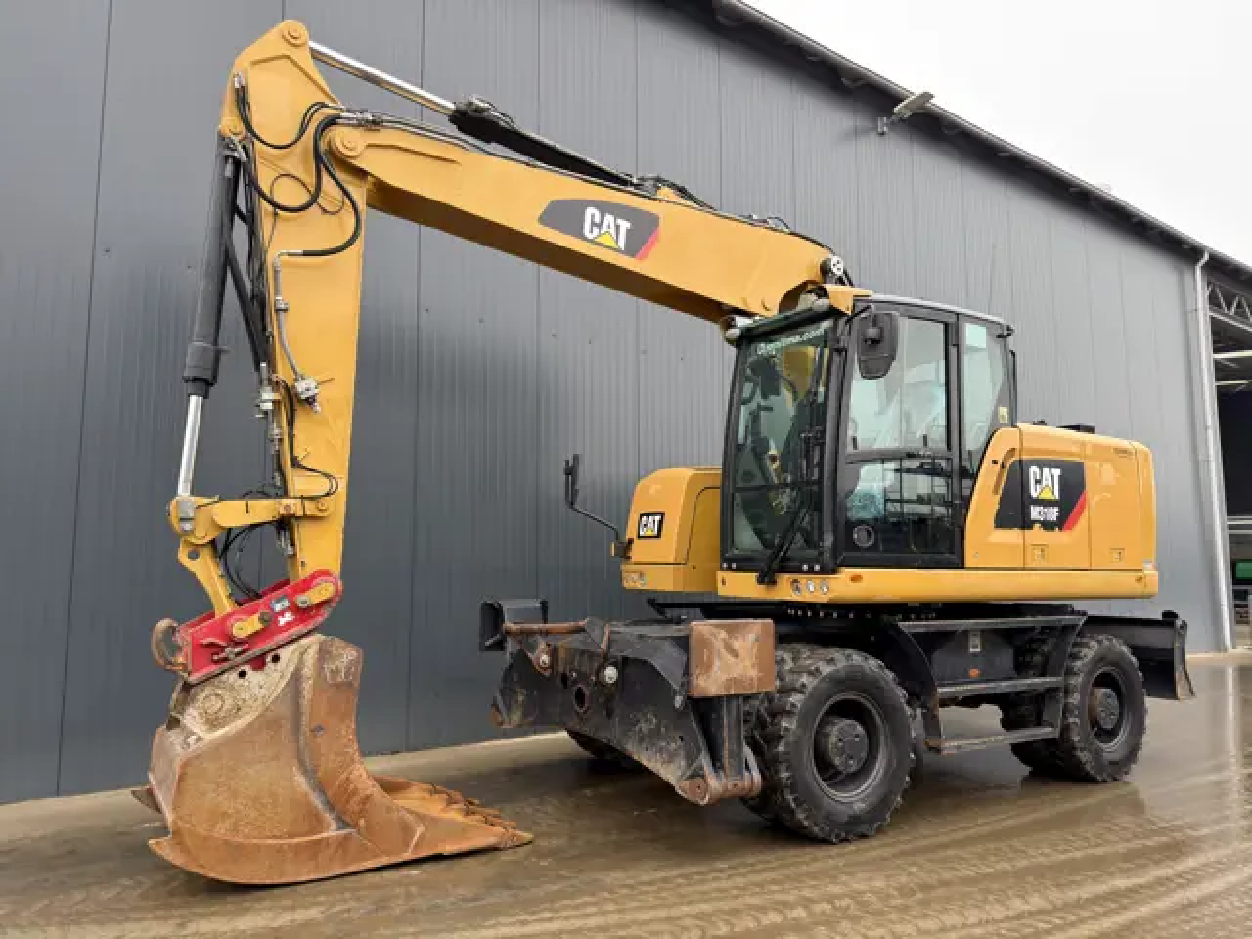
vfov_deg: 56.8
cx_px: 626
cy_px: 470
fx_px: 868
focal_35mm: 24
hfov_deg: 71.6
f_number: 1.78
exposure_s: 1/80
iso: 100
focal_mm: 6.76
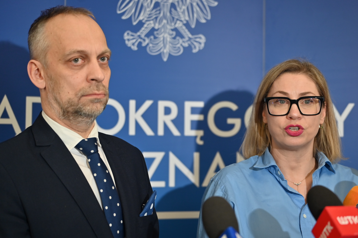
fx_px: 696
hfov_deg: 28.8
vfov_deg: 19.5
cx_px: 179
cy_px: 119
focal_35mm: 70
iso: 720
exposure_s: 1/200
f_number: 2.8
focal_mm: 70
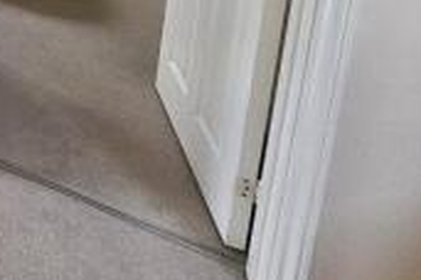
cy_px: -210
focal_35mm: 46
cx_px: -284
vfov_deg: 21.0
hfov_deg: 24.8
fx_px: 538
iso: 50
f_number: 2.2
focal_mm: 2.2
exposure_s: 1/177
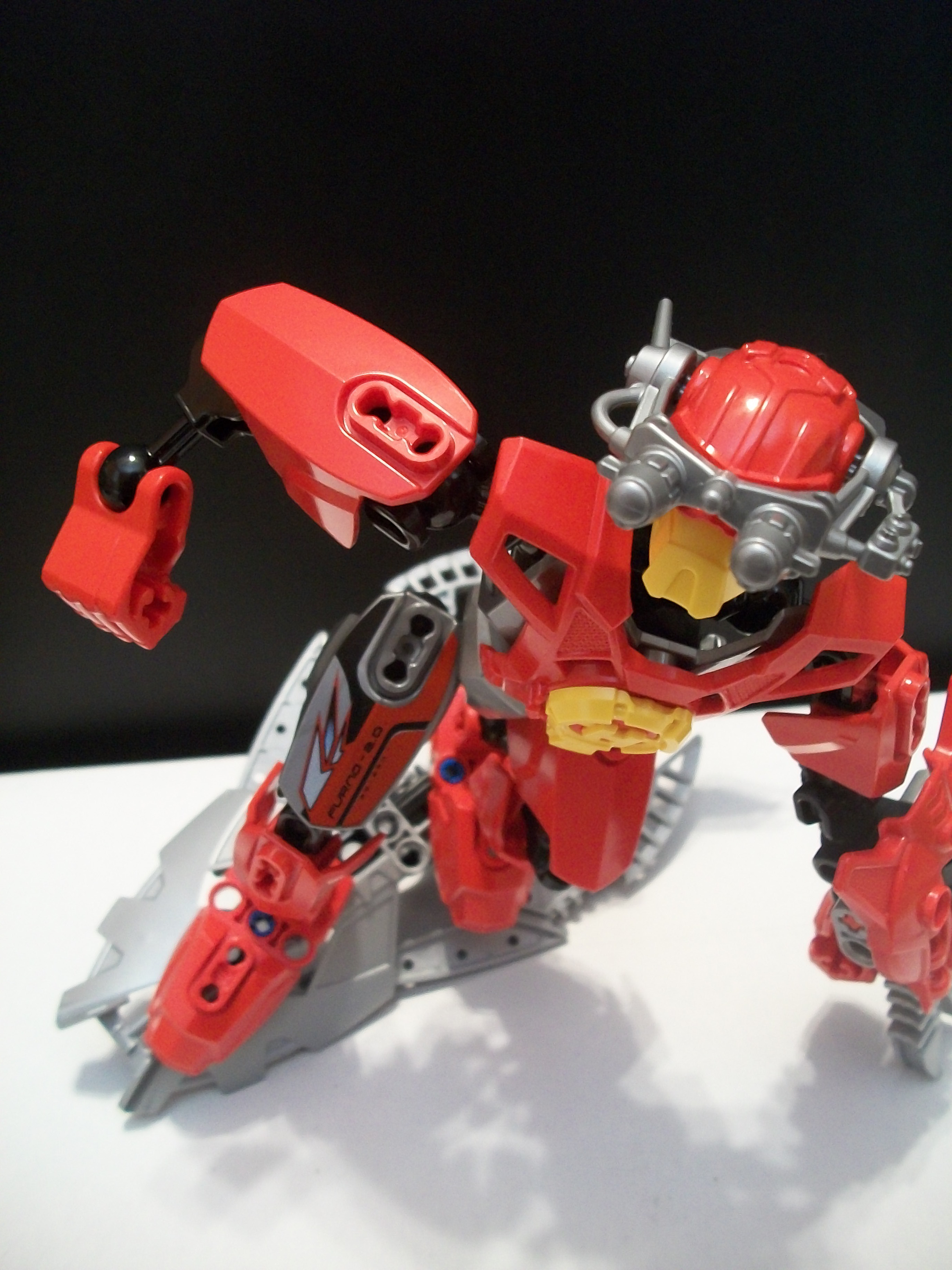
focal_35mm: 32
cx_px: 476
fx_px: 1173
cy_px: 635
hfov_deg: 44.2
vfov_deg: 56.8
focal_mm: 5.7
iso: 212
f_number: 2.9
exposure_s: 1/8
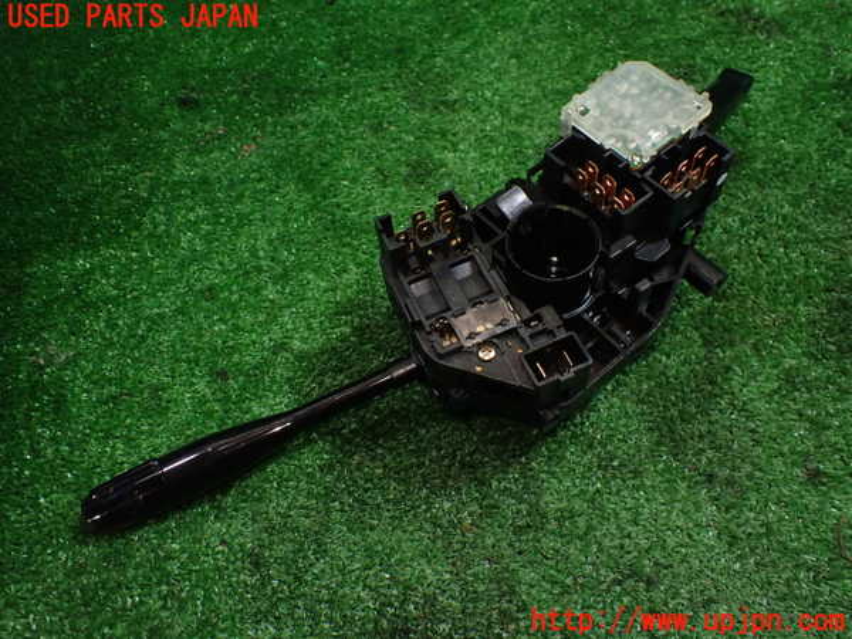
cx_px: 426
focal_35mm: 30
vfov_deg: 46.8
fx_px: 738
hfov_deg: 60.0
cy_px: 320
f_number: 2.3
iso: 640
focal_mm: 5.4
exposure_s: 1/125
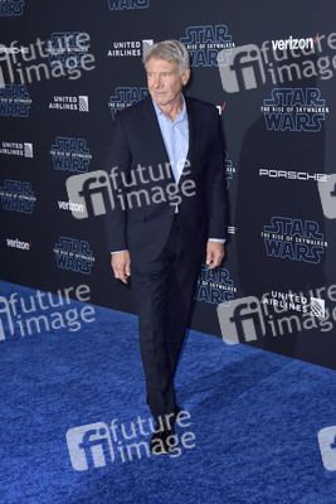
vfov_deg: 30.9
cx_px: 168
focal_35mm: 65
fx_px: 909
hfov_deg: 20.9
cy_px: 252
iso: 800
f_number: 7.1
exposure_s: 1/250
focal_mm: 65
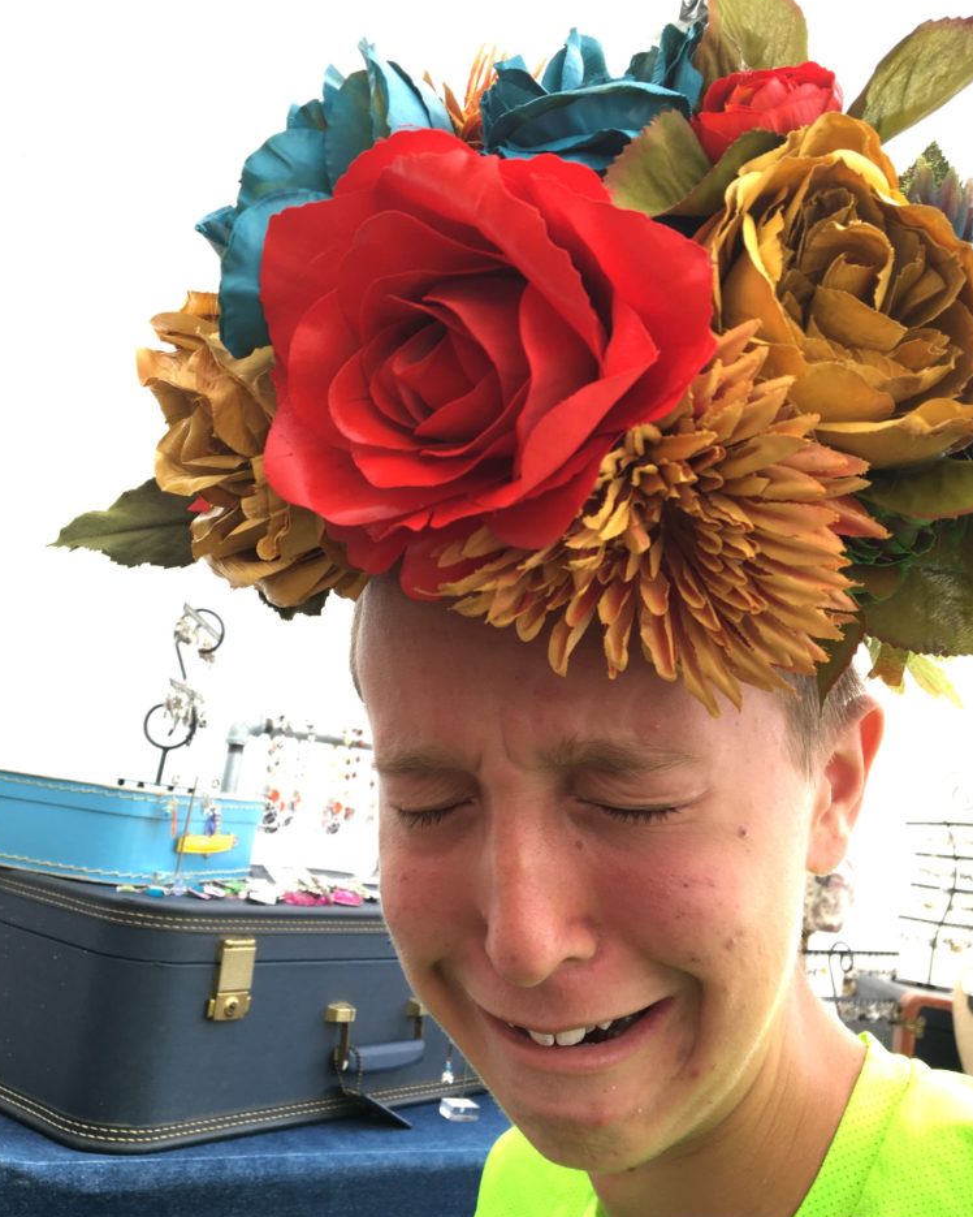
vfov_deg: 57.2
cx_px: 484
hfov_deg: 47.1
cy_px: 605
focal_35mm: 31
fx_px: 1116
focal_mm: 4.15
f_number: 2.2
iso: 25
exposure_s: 1/60
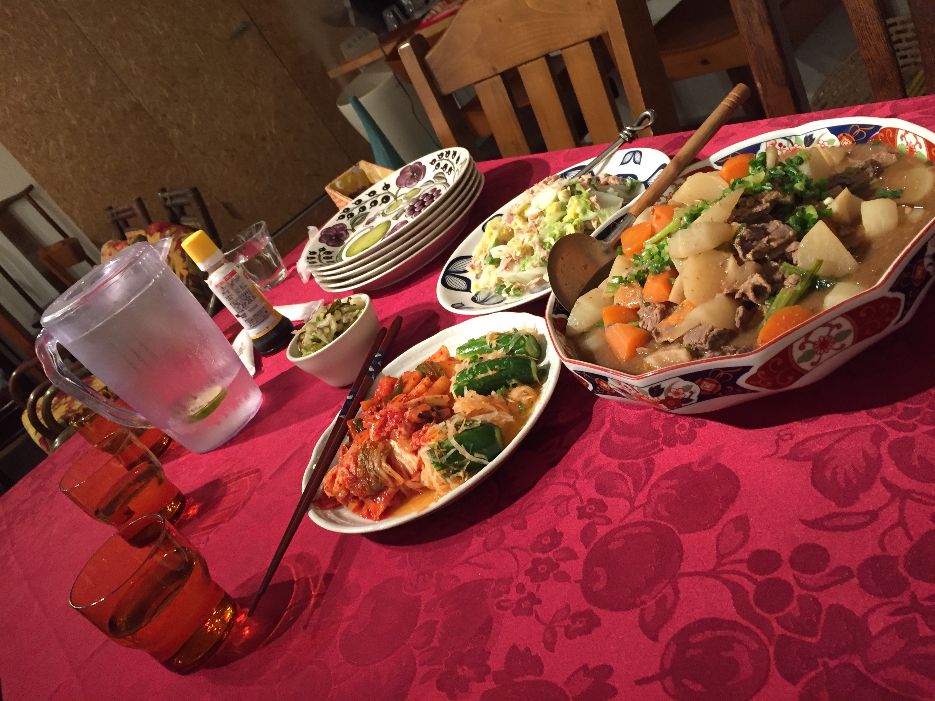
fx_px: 783
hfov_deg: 61.7
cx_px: 468
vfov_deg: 48.2
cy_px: 350
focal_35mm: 29
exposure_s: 1/30
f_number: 2.2
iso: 160
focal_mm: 4.15
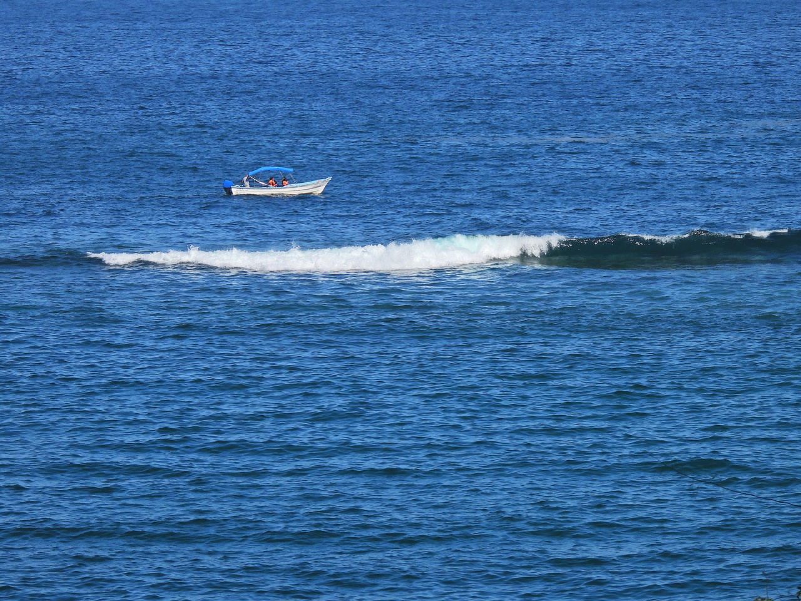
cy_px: 300
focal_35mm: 240
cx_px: 400
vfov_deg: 6.2
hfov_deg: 8.2
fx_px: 5554
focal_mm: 42.8
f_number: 4.5
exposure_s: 1/1250
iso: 100
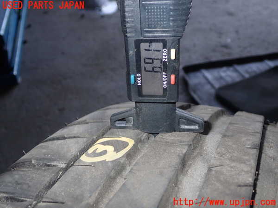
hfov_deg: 51.4
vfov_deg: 39.7
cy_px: 104
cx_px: 139
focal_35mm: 36
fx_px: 289
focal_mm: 6.37
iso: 200
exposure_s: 1/40
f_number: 7.1
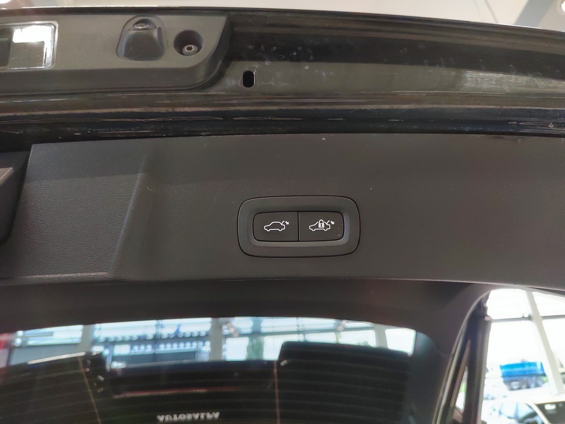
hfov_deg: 65.3
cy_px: 212
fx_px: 441
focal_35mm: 27
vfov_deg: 51.4
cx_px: 282
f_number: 1.9
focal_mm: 5.52
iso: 1009
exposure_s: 1/100
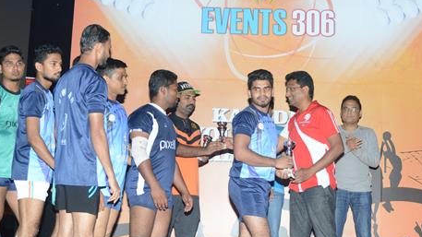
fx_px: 649
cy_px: 136
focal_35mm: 58
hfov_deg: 36.0
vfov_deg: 20.7
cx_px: 217
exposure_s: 1/100
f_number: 5.6
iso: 400
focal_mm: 26
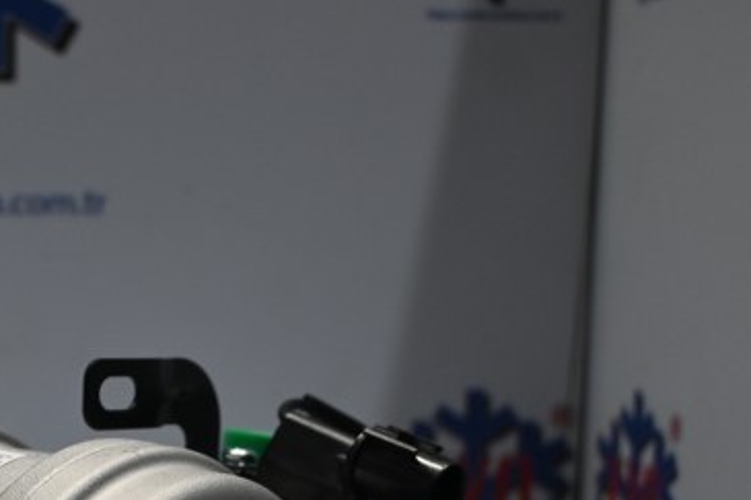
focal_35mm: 82
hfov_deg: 23.5
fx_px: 1712
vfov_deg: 16.2
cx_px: -27
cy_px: 546
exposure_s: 1/125
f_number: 4.2
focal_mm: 25
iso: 640
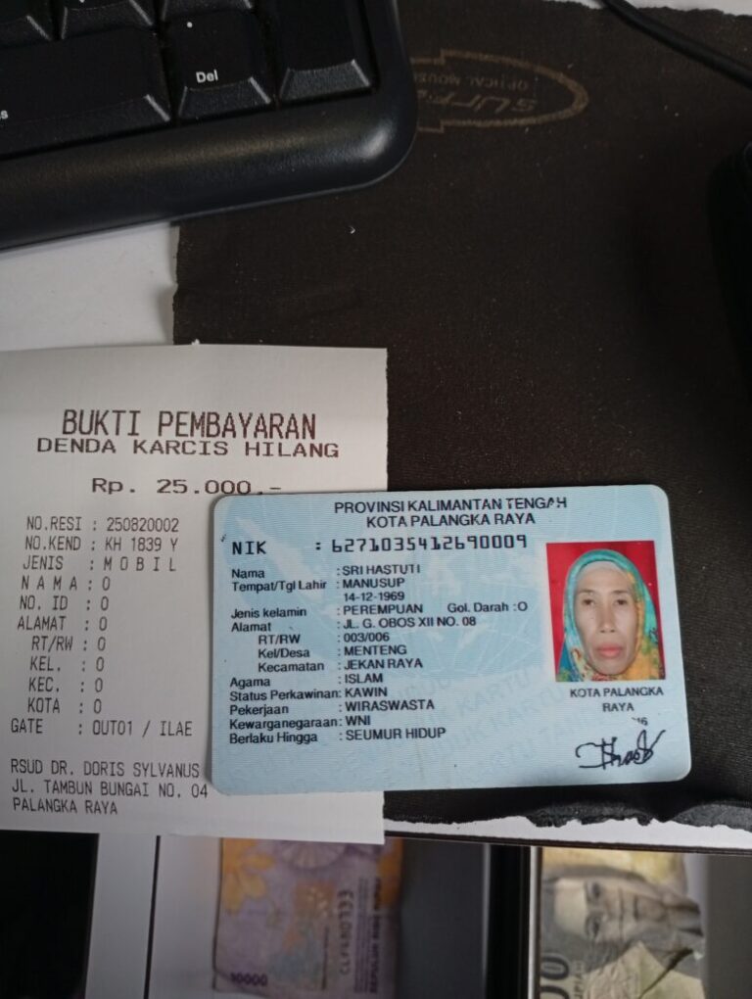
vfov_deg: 65.2
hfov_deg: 51.5
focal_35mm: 27
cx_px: 376
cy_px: 500
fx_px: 780
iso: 229
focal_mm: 3.98
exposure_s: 1/50
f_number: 1.8
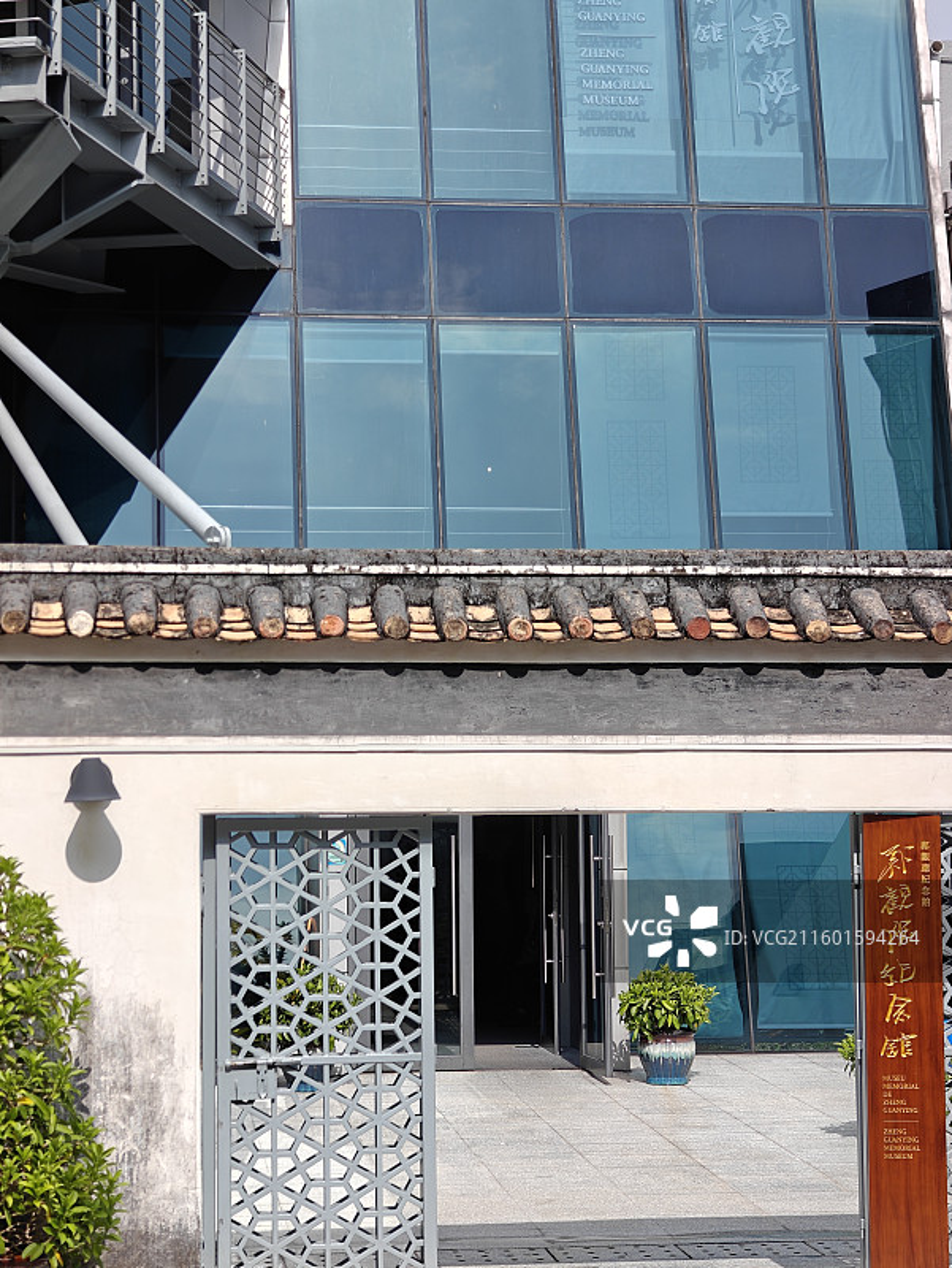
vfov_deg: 27.8
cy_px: 634
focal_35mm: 70
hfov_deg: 21.0
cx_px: 476
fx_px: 2564
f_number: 2.6
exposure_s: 1/1228
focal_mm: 13.3
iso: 50
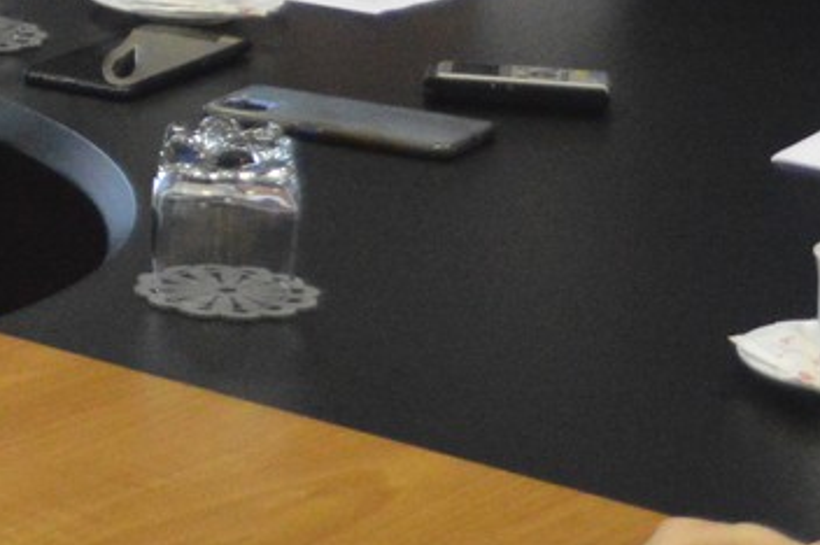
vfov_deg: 5.7
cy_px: -484
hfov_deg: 8.4
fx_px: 5348
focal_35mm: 235
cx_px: -773
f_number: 4.5
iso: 3200
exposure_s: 1/250
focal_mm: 34
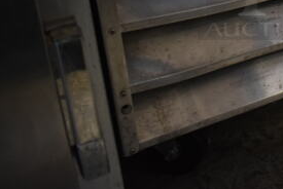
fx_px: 472
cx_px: 313
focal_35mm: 60
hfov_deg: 29.9
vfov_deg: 21.6
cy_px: -14
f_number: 3.5
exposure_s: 1/30
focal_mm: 18
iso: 1100
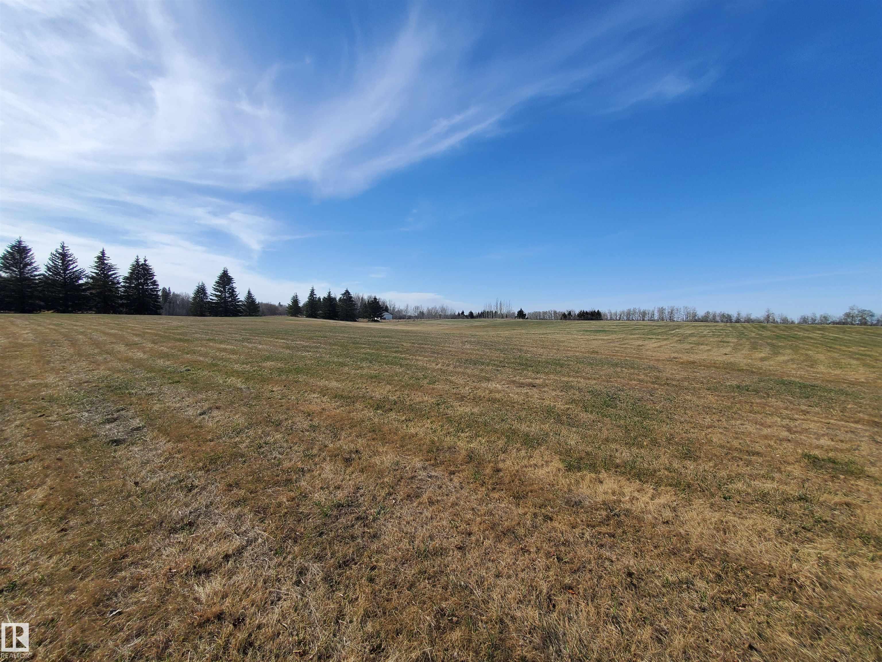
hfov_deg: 106.2
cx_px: 441
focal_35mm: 13
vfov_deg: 89.9
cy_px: 331
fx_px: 331
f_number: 2.2
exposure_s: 1/1139
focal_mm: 1.8
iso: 50
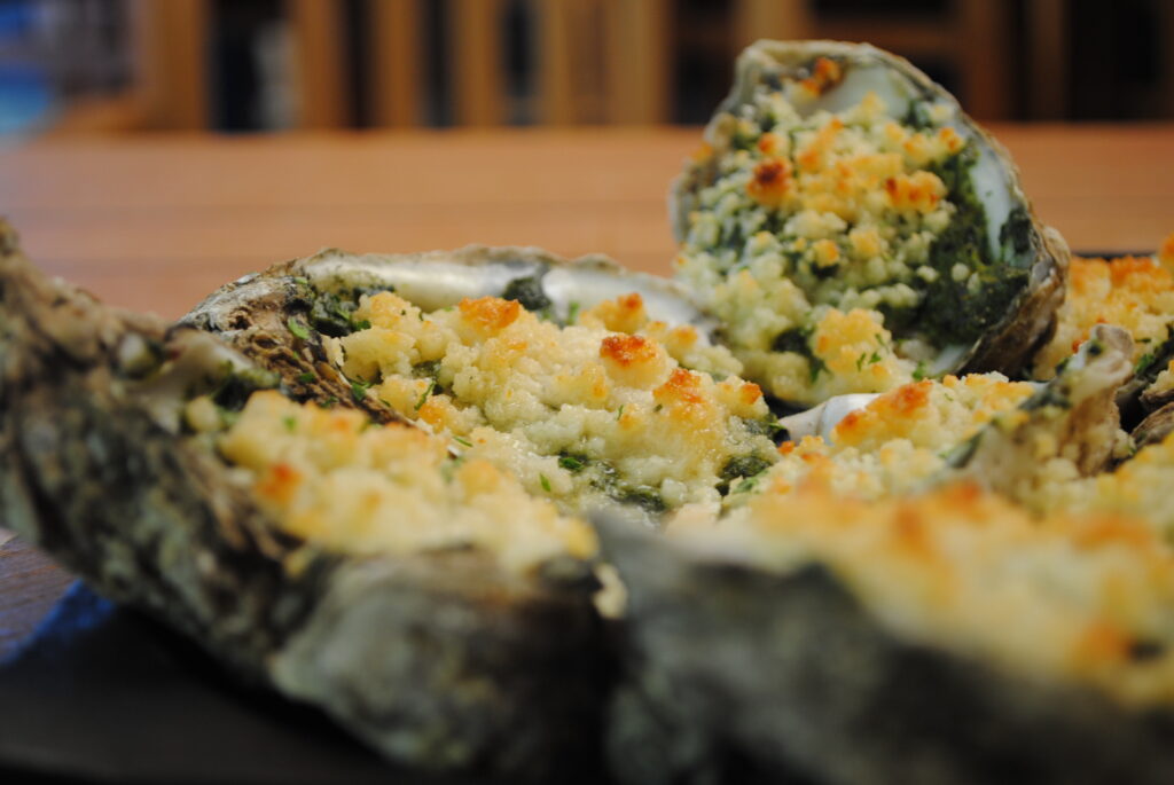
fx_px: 2057
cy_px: 392
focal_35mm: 63
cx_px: 587
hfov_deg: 31.9
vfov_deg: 21.6
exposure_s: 1/30
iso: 250
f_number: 5.3
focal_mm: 42
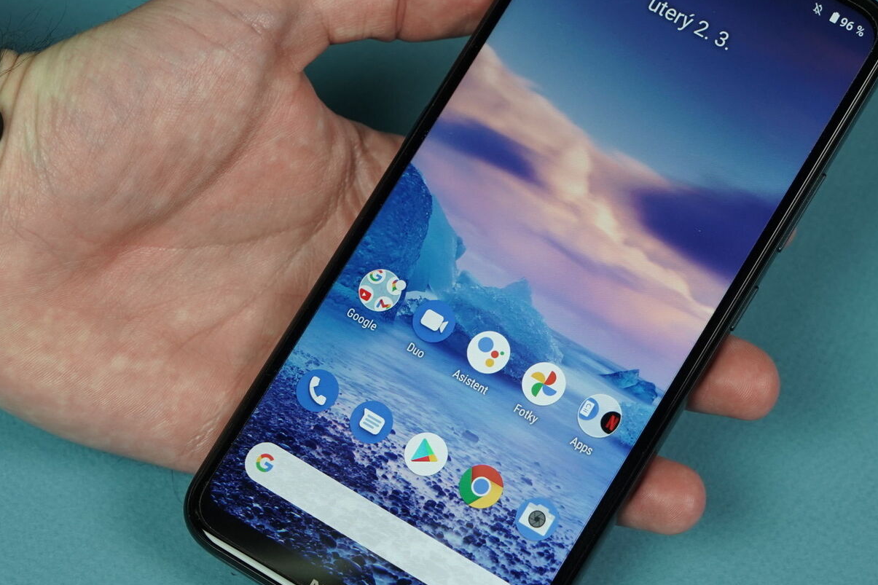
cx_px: 536
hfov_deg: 20.0
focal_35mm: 102
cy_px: 295
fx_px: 2487
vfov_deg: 13.4
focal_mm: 64
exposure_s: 1/160
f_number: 7.1
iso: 1250
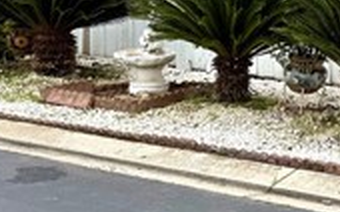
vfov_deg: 12.9
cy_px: -104
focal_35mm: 96
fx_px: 889
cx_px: 418
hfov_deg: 20.2
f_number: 1.78
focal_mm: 6.76
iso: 80
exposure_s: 1/450
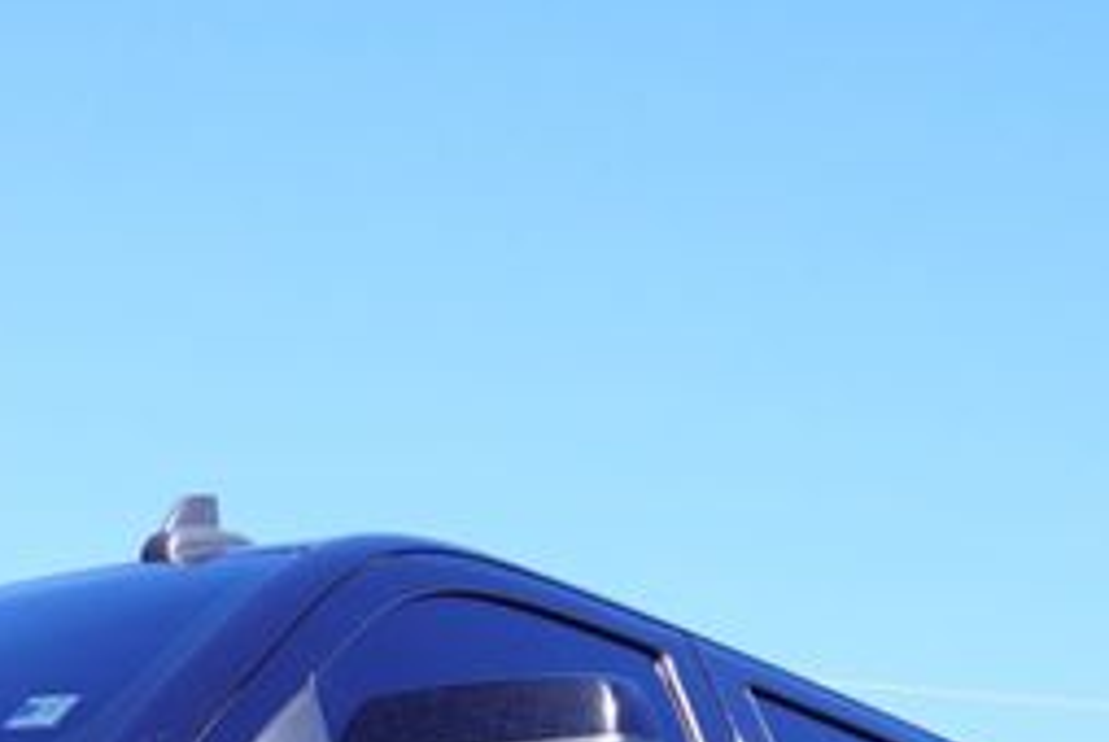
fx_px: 4657
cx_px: -192
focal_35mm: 151
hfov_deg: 13.2
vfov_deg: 8.7
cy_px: 1375
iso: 100
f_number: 8
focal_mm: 25
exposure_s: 1/100
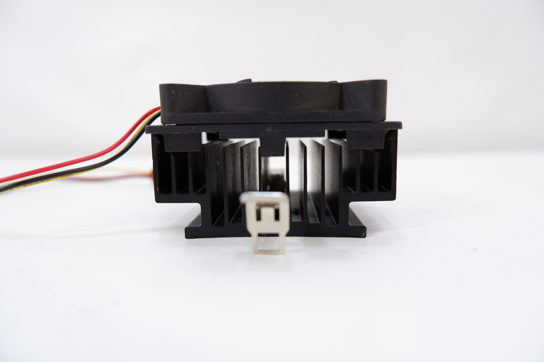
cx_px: 272
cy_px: 181
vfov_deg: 55.0
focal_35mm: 23
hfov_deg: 76.1
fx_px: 347
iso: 200
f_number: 3.5
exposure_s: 1/75
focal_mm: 15.2
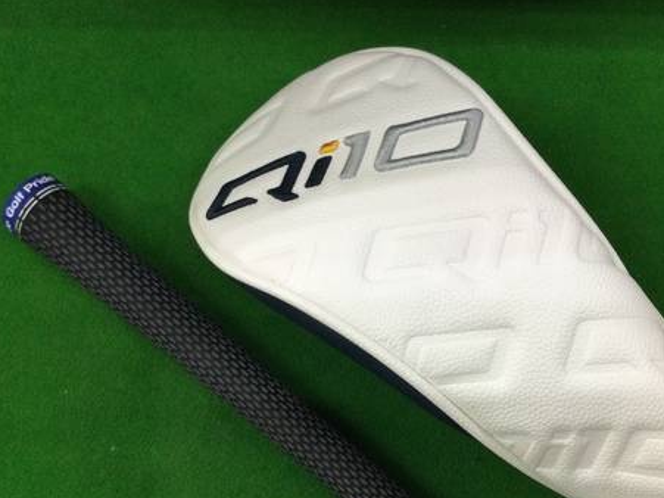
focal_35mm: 44
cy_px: 348
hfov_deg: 42.8
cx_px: 387
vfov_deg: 32.5
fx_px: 844
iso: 32
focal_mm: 3.3
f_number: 2.4
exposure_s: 1/30
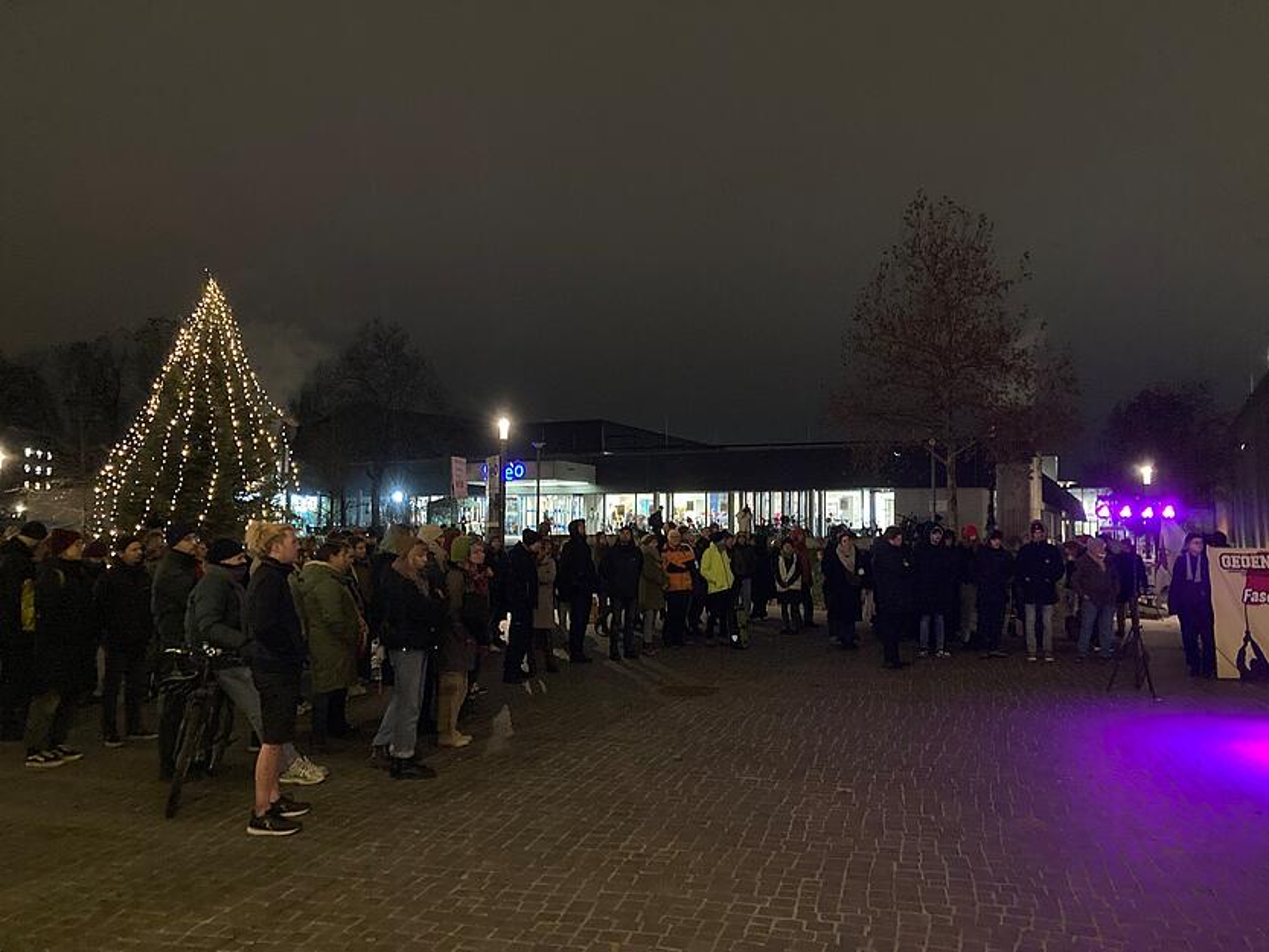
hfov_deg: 63.4
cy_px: 476
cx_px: 634
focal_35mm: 28
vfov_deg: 49.8
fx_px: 1027
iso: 1600
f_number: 1.8
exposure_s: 1/17
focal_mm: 3.99
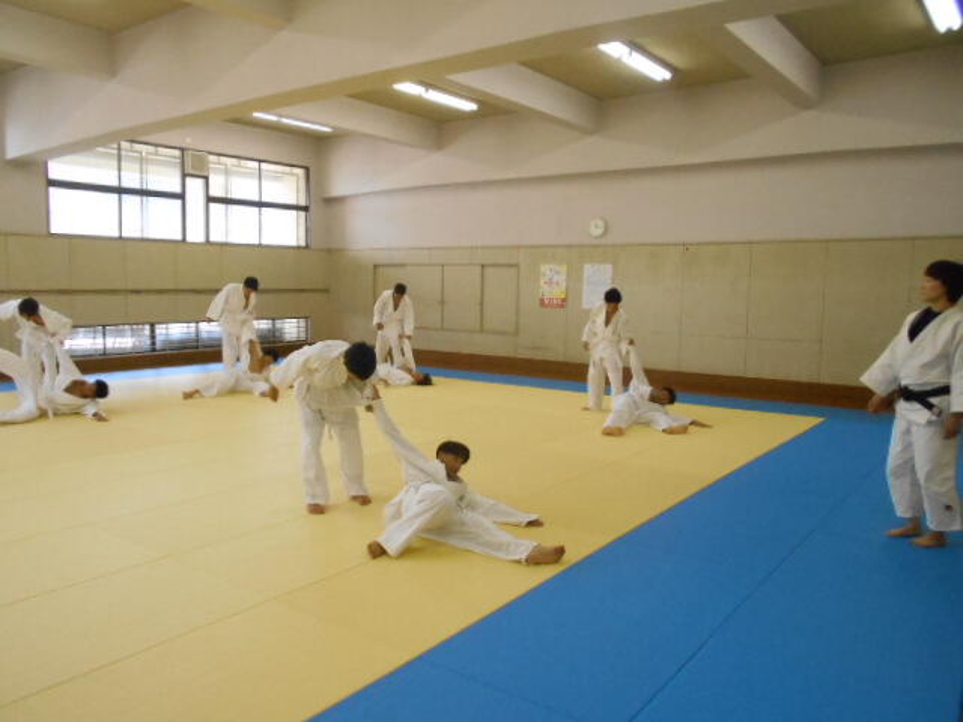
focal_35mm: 26
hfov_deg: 67.3
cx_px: 482
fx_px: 723
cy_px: 361
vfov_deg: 53.1
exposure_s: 1/250
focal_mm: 4.6
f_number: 3.2
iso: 800
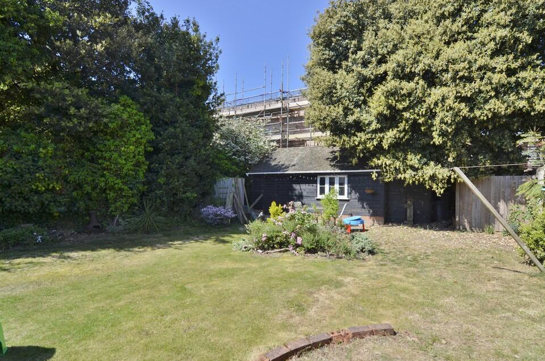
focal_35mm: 18
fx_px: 265
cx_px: 282
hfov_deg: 91.6
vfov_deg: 68.5
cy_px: 189
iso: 180
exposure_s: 1/250
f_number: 8
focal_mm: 11
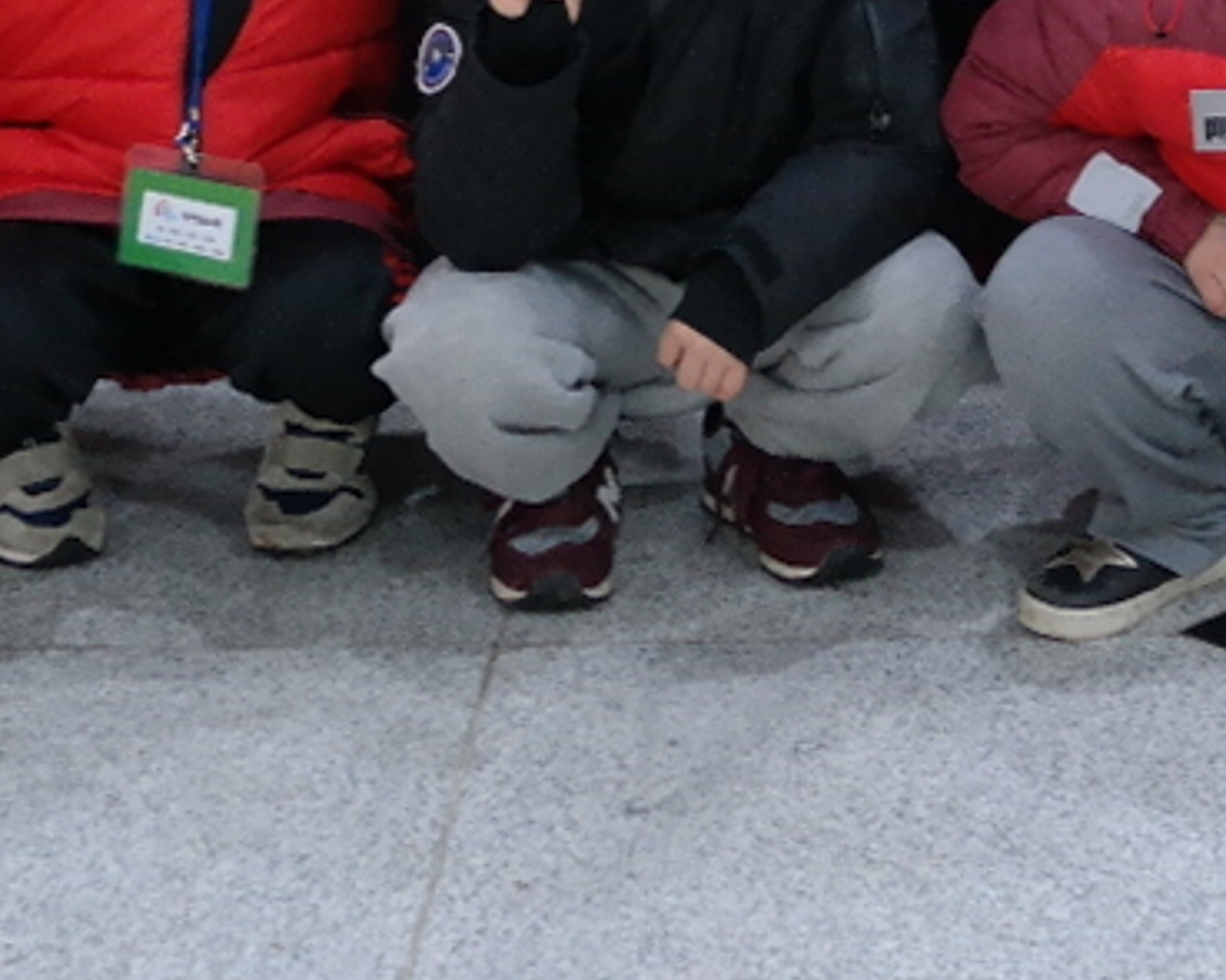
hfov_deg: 14.3
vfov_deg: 10.9
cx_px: 1256
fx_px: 4788
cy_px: -840
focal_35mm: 132
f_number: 3.5
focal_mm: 20
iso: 800
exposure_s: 1/40
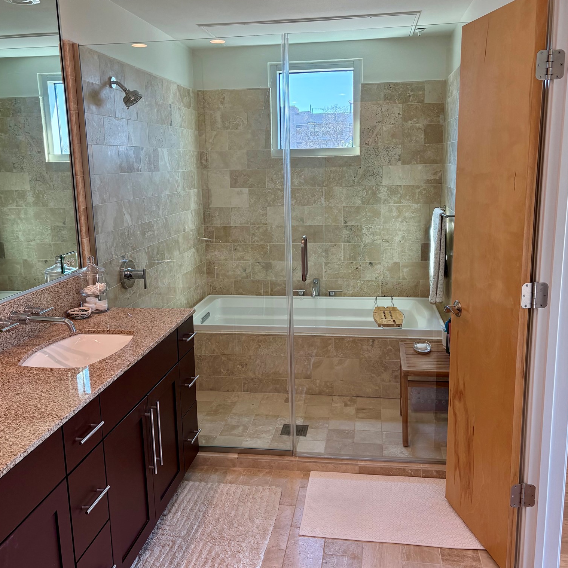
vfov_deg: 52.5
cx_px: 283
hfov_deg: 52.5
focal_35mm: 31
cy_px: 270
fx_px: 575
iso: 125
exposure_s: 1/200
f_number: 1.6
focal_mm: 5.96
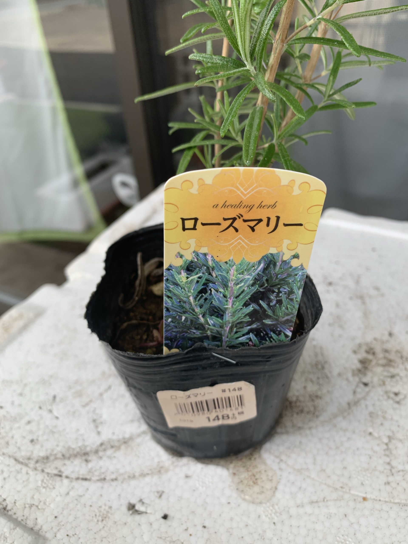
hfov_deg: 53.1
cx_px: 204
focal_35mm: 26
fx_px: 409
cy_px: 272
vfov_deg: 67.3
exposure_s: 1/121
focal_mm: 4.25
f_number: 1.8
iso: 25
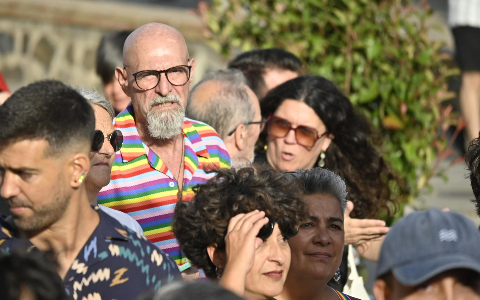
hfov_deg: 4.3
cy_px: 122
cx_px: 199
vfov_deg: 2.7
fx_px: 6358
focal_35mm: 486
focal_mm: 240
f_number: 6.3
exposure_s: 1/1000
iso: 320
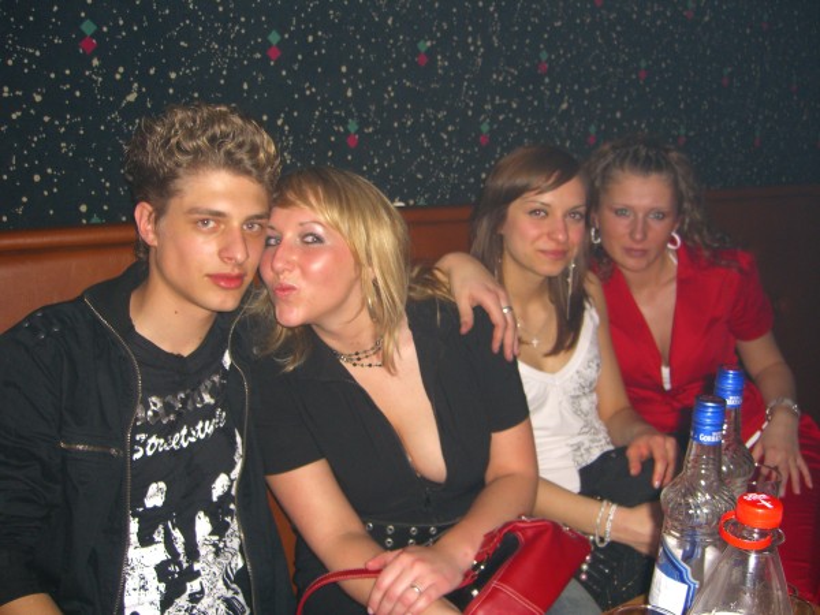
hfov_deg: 49.0
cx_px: 410
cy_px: 308
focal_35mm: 38
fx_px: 900
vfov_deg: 37.7
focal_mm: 7.9
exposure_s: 1/60
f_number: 2.8
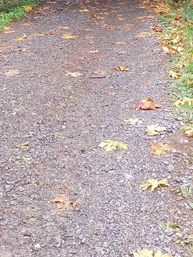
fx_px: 506
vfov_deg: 25.0
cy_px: -71
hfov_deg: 21.5
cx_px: 66
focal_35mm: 68
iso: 100
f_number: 1.8
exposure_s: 1/120
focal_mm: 4.81
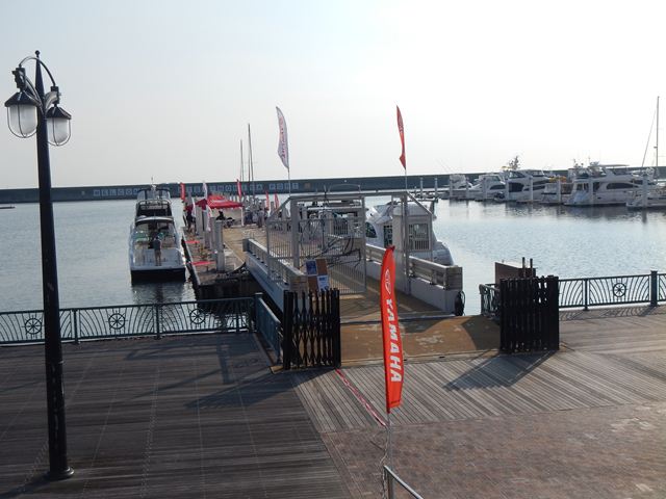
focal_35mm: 43
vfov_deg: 33.6
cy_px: 250
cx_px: 333
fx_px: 827
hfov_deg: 43.9
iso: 125
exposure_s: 1/500
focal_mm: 7.7
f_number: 8
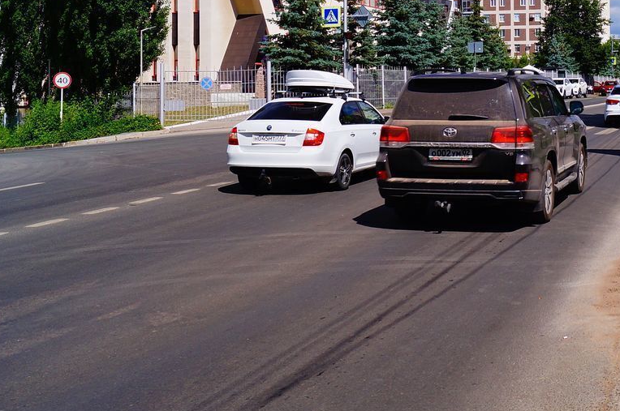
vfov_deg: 24.8
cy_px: 54
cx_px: 549
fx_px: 911
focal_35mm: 53
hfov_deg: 35.5
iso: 100
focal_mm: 18
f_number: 7.1
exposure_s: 1/250
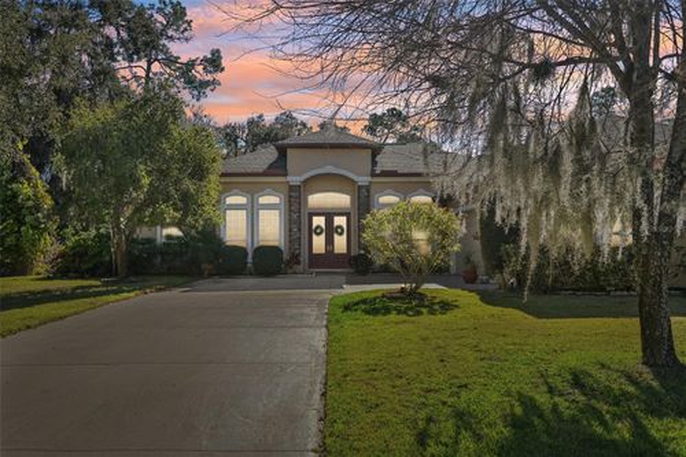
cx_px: 343
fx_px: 514
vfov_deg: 47.9
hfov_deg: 67.4
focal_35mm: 27
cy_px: 228
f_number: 8
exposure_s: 1/800
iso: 400
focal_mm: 27
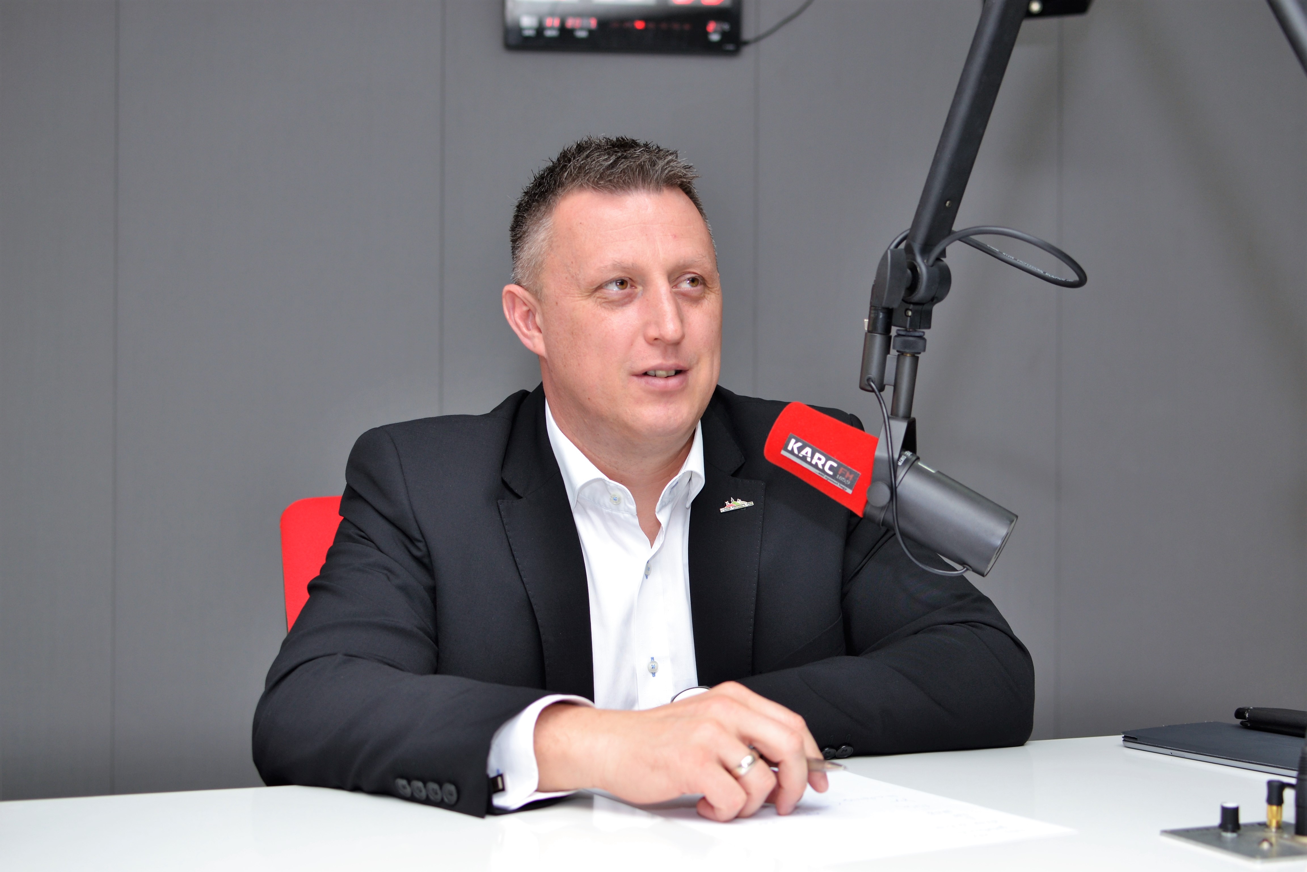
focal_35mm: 52
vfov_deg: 25.8
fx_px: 1906
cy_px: 436
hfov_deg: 37.9
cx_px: 654
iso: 200
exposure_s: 1/200
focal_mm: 35
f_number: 2.8
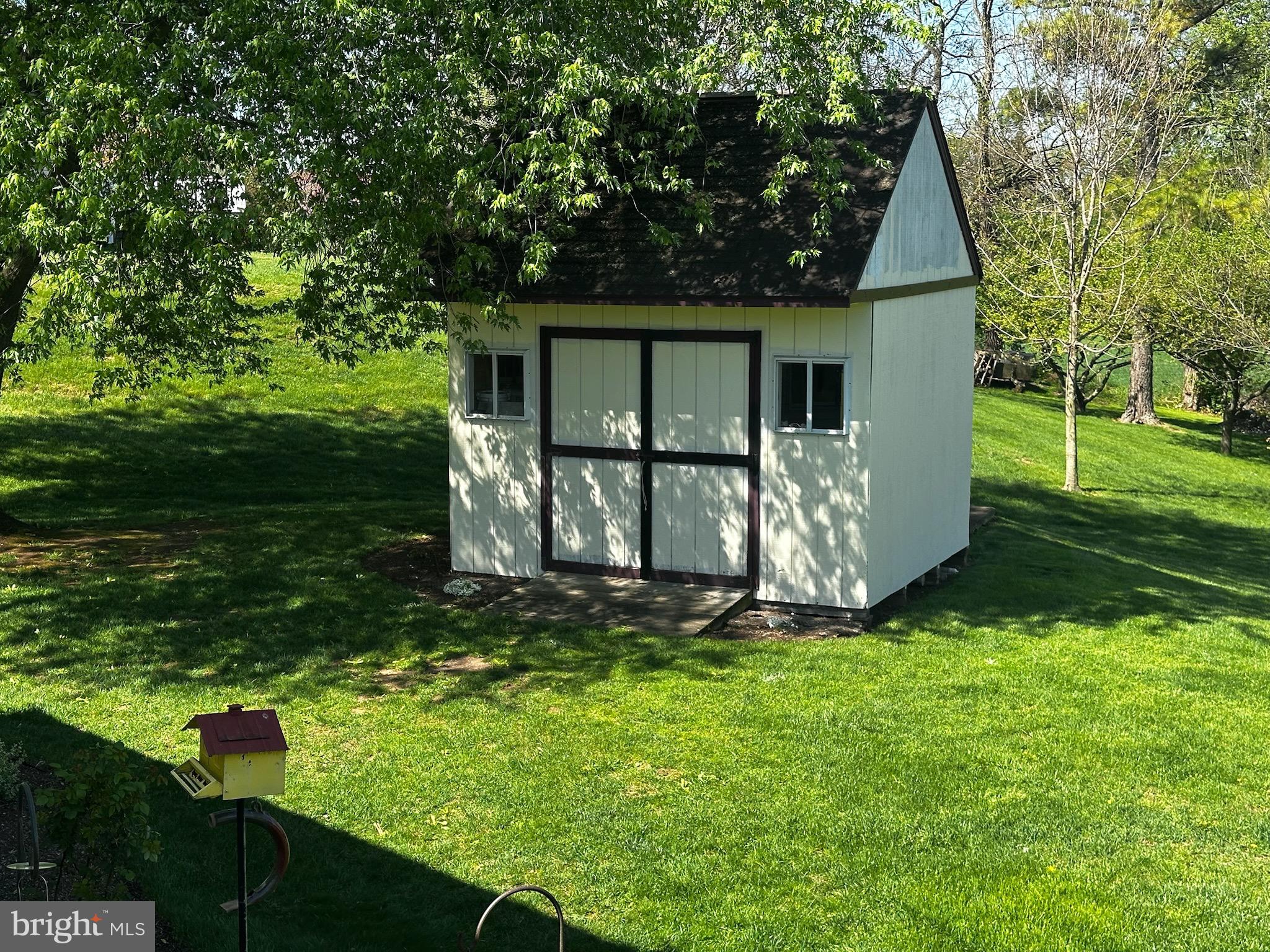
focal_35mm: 48
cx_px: 635
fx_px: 1761
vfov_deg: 30.3
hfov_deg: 39.7
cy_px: 476
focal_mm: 6.86
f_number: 1.78
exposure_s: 1/1258
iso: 64
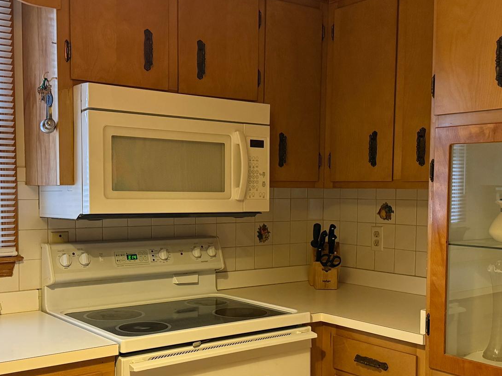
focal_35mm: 45
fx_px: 653
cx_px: 225
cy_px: 224
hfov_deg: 42.0
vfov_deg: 32.1
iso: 500
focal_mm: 6.76
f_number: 1.78
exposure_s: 1/60
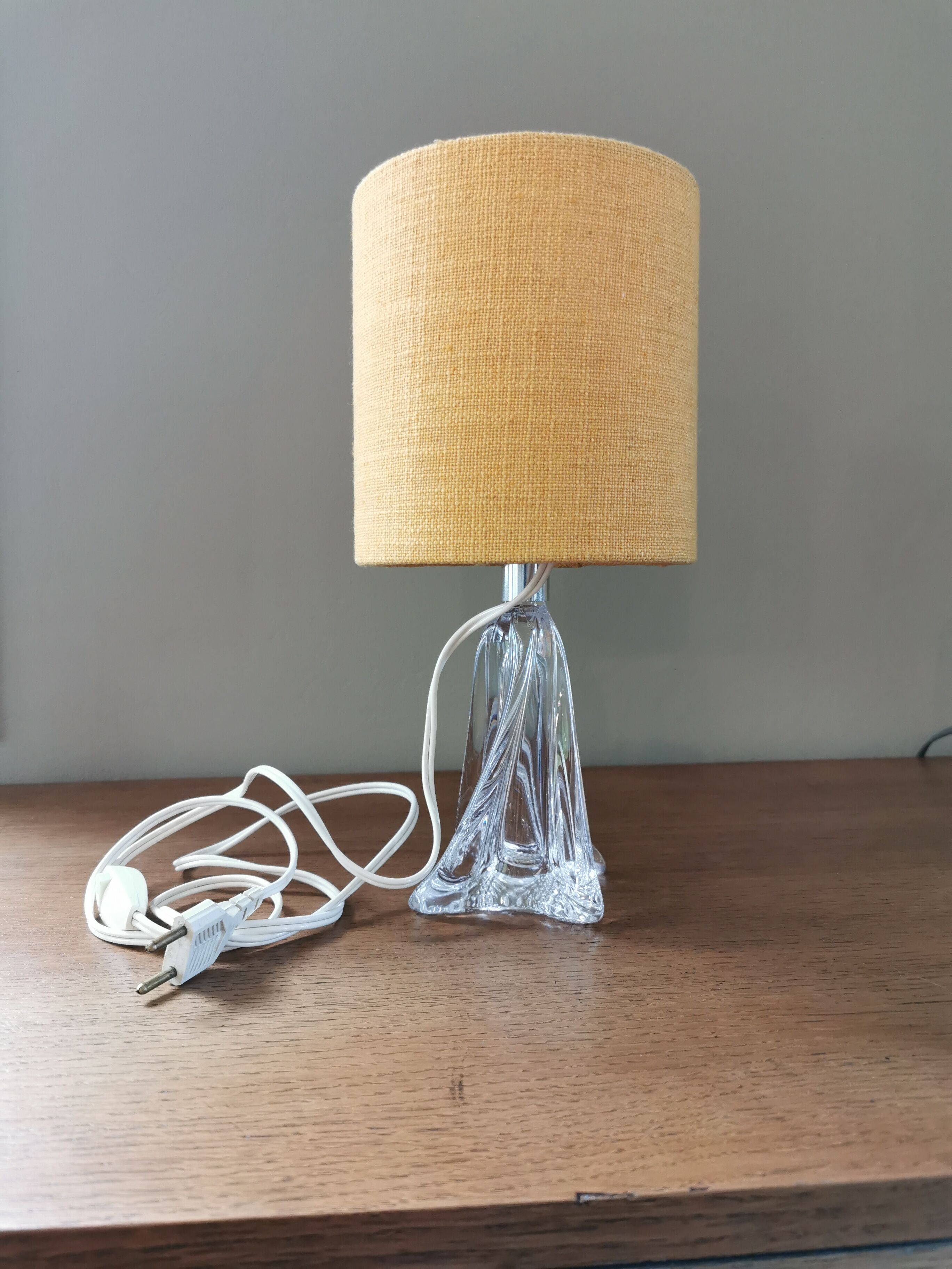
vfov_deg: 65.3
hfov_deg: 51.4
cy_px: 634
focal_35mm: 27
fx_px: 990
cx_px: 476
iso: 160
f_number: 1.6
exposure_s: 1/100
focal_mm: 5.56
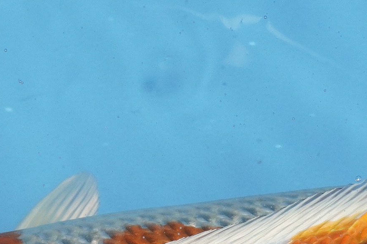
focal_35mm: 185
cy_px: 230
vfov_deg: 7.4
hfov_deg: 11.1
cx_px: 137
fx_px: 1885
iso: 1000
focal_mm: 36
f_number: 4.5
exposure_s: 1/160
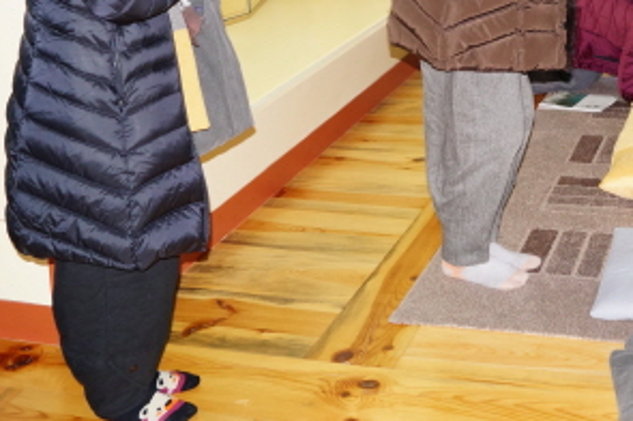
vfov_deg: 20.4
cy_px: -25
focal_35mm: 64
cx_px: 590
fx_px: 1124
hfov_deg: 29.9
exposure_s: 1/60
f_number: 4
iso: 500
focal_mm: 18
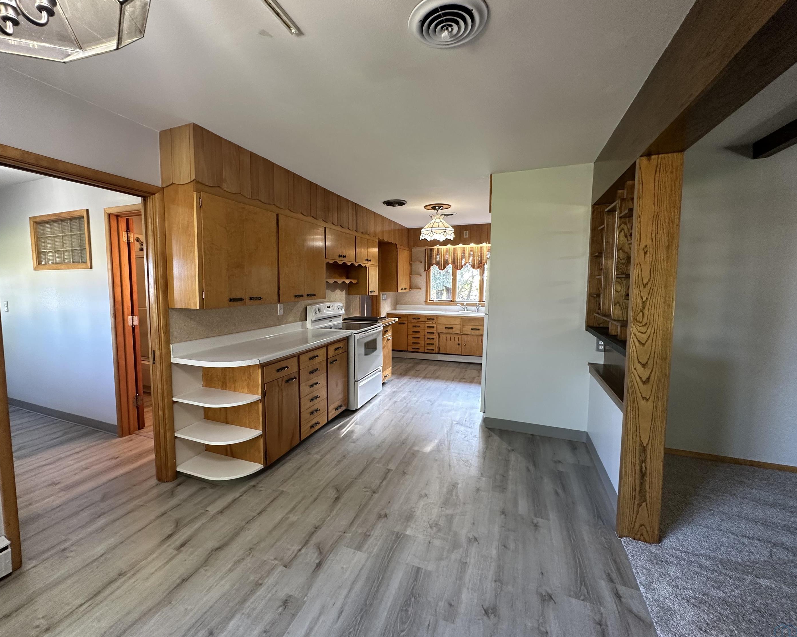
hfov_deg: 96.6
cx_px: 366
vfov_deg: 84.0
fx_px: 354
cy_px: 311
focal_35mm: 15
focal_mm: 2.22
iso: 160
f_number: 2.2
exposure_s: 1/60
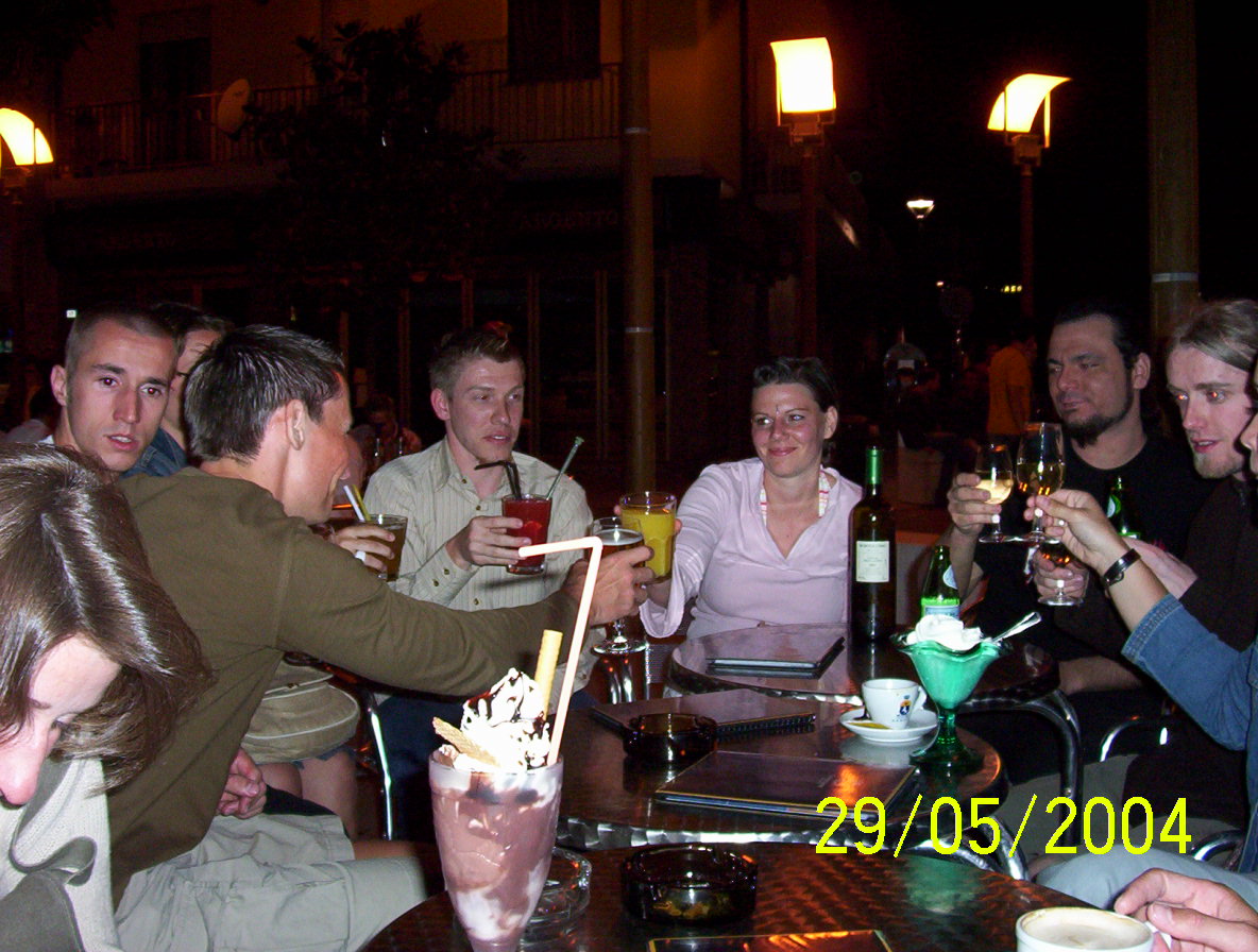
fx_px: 1568
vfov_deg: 33.8
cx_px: 629
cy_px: 476
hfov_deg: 43.7
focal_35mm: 43
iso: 140
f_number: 2.73
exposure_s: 1/60
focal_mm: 5.77
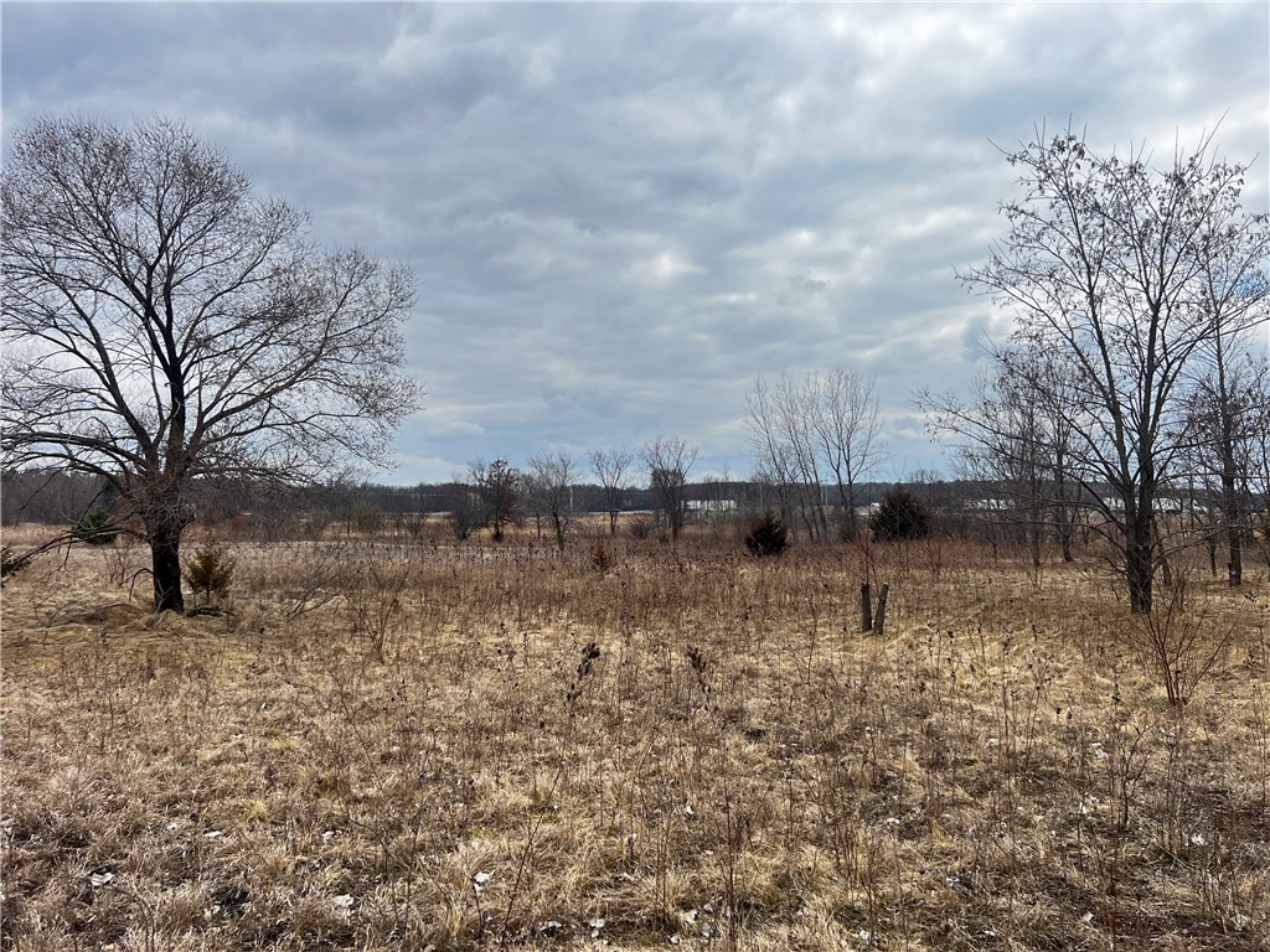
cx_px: 635
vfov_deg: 53.1
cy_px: 476
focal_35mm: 26
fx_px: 954
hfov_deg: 67.3
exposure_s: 1/2632
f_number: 1.5
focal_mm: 5.7
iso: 50
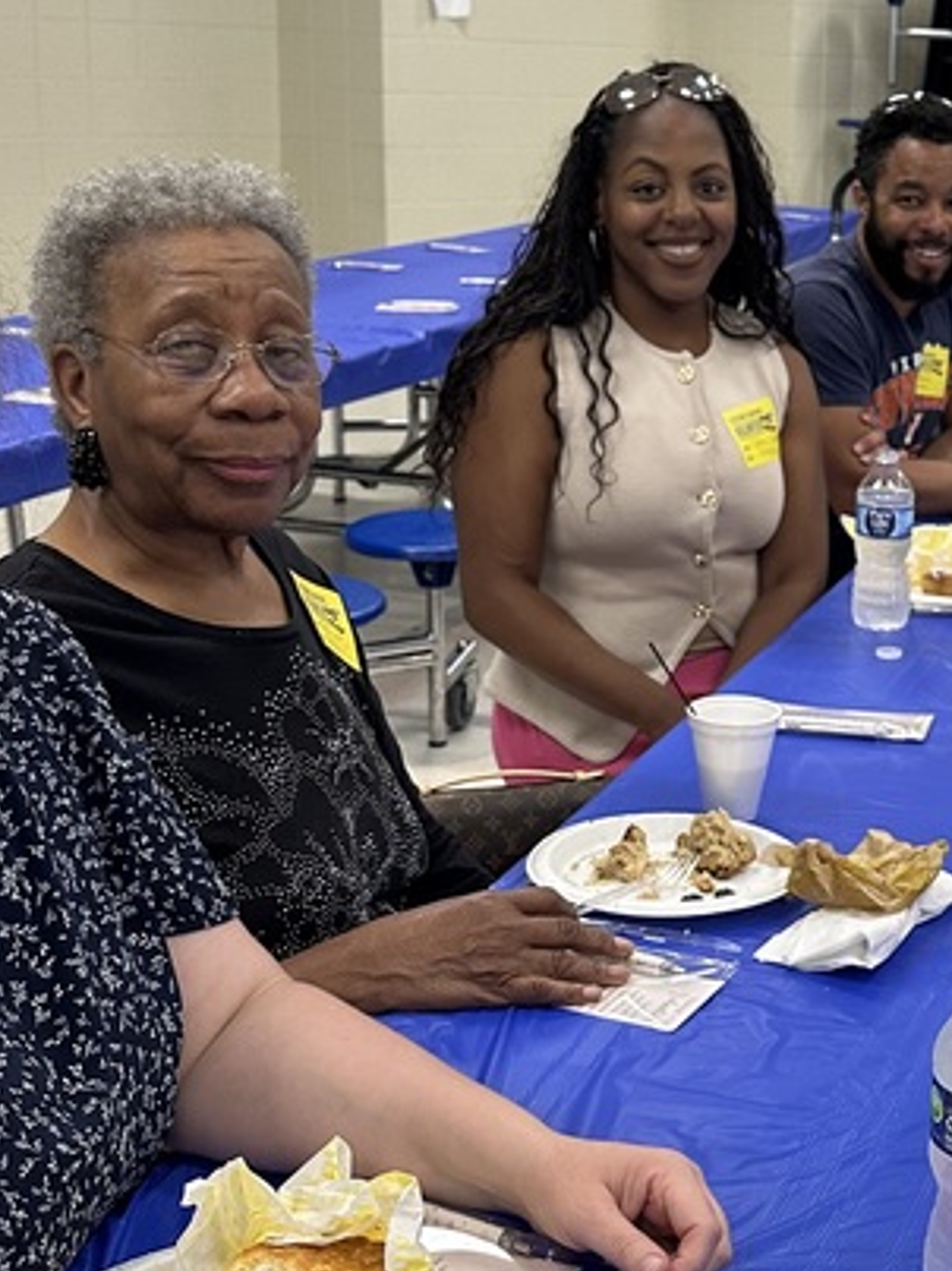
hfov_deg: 23.1
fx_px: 2238
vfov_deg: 31.7
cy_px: 593
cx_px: 930
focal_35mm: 61
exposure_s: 1/120
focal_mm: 6.86
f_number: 1.78
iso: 200
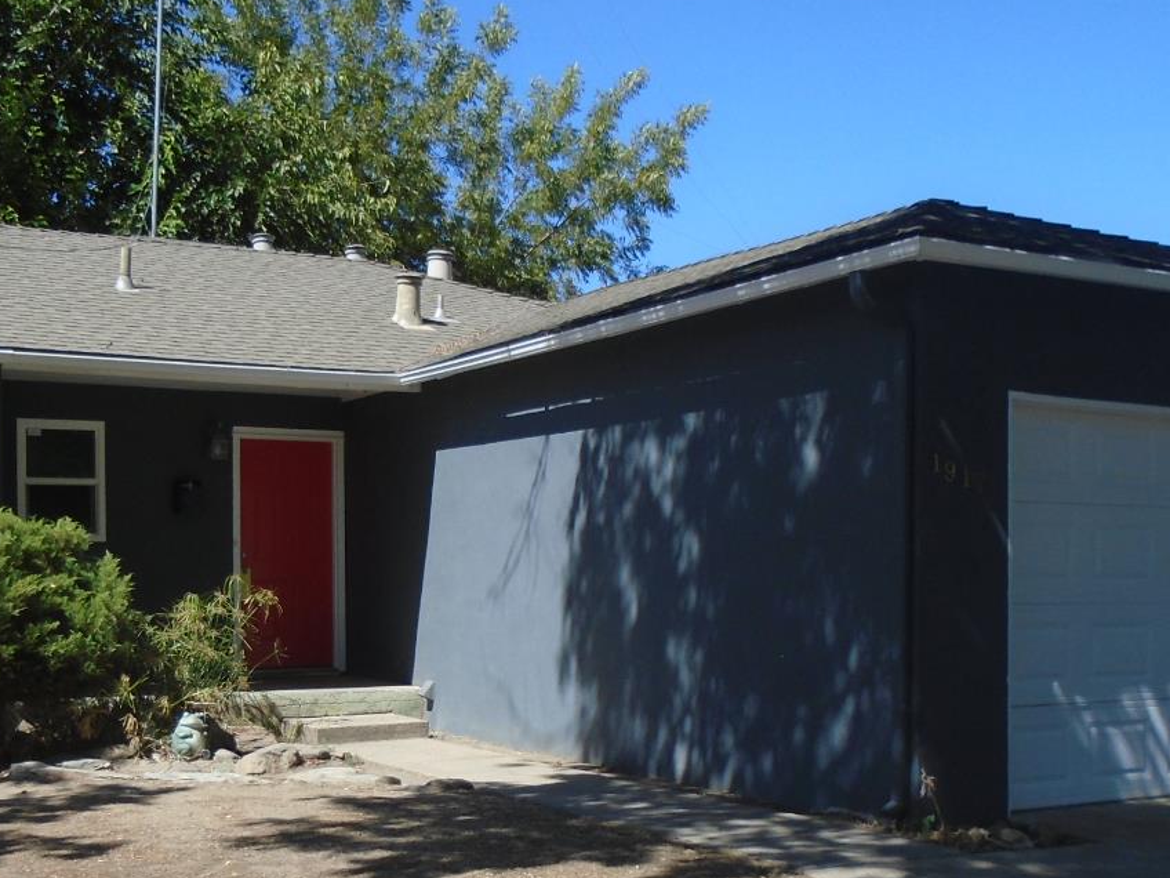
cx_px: 505
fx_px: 1555
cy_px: 578
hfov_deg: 41.2
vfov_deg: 31.3
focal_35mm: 46
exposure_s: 1/800
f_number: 3.2
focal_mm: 4.6
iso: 100
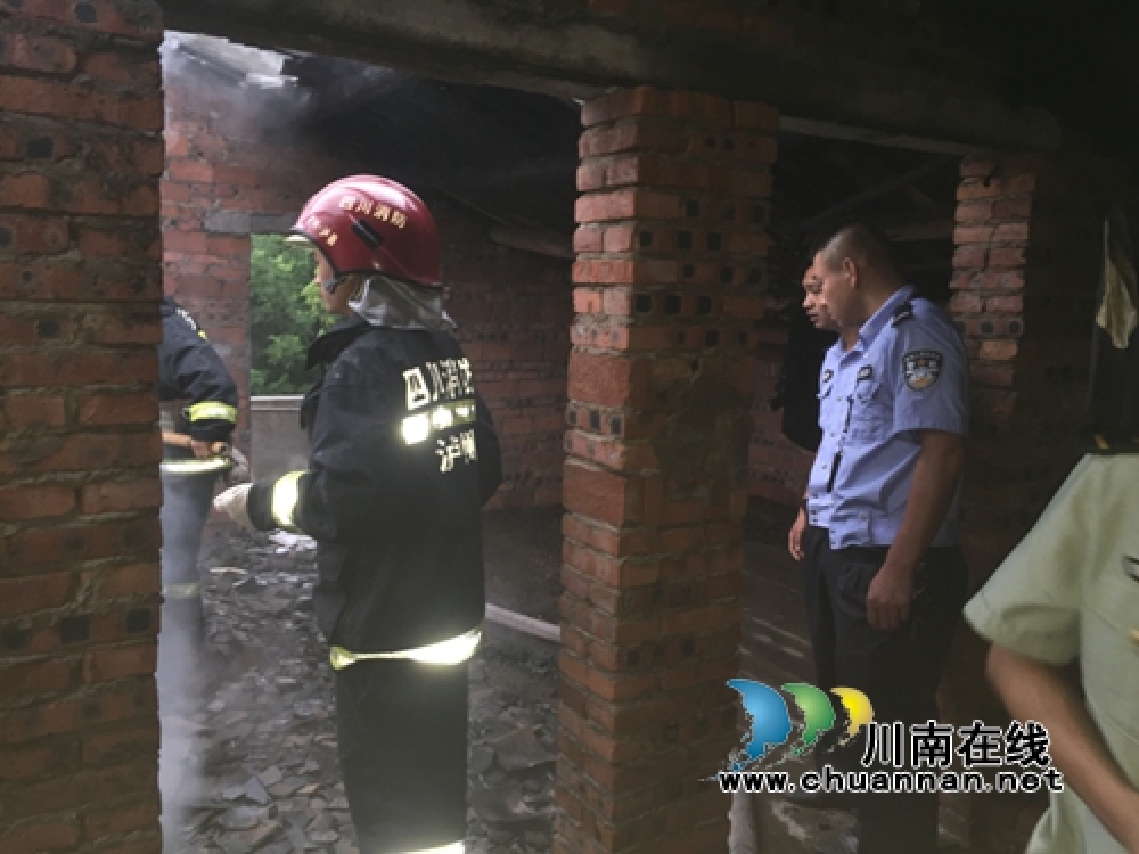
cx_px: 570
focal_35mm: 29
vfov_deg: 48.2
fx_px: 954
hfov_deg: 61.7
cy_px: 427
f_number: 2.2
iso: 64
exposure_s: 1/25
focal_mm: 4.15
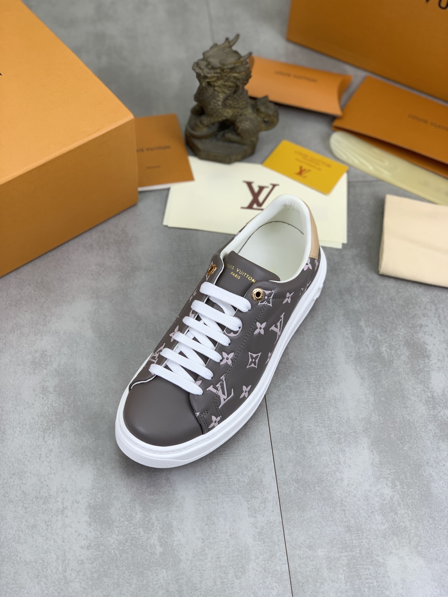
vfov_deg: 36.8
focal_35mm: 52
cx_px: 224
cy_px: 298
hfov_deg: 28.0
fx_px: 897
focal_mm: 6
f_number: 2.4
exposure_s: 1/115
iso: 16
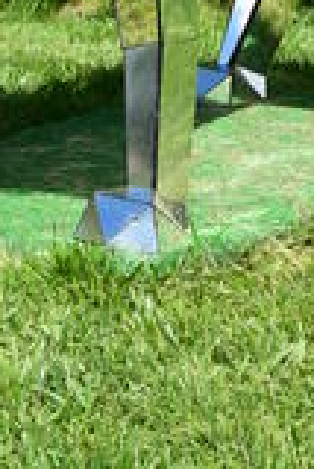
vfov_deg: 12.5
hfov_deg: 9.0
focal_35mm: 152
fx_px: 1984
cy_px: -322
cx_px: 119
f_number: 9
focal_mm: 28
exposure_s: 1/160
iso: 100
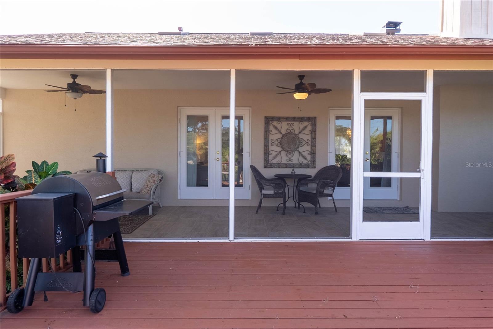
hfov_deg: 76.1
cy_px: 164
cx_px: 246
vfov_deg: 55.1
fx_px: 315
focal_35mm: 23
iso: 200
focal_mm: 15.5
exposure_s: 1/250
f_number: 6.3
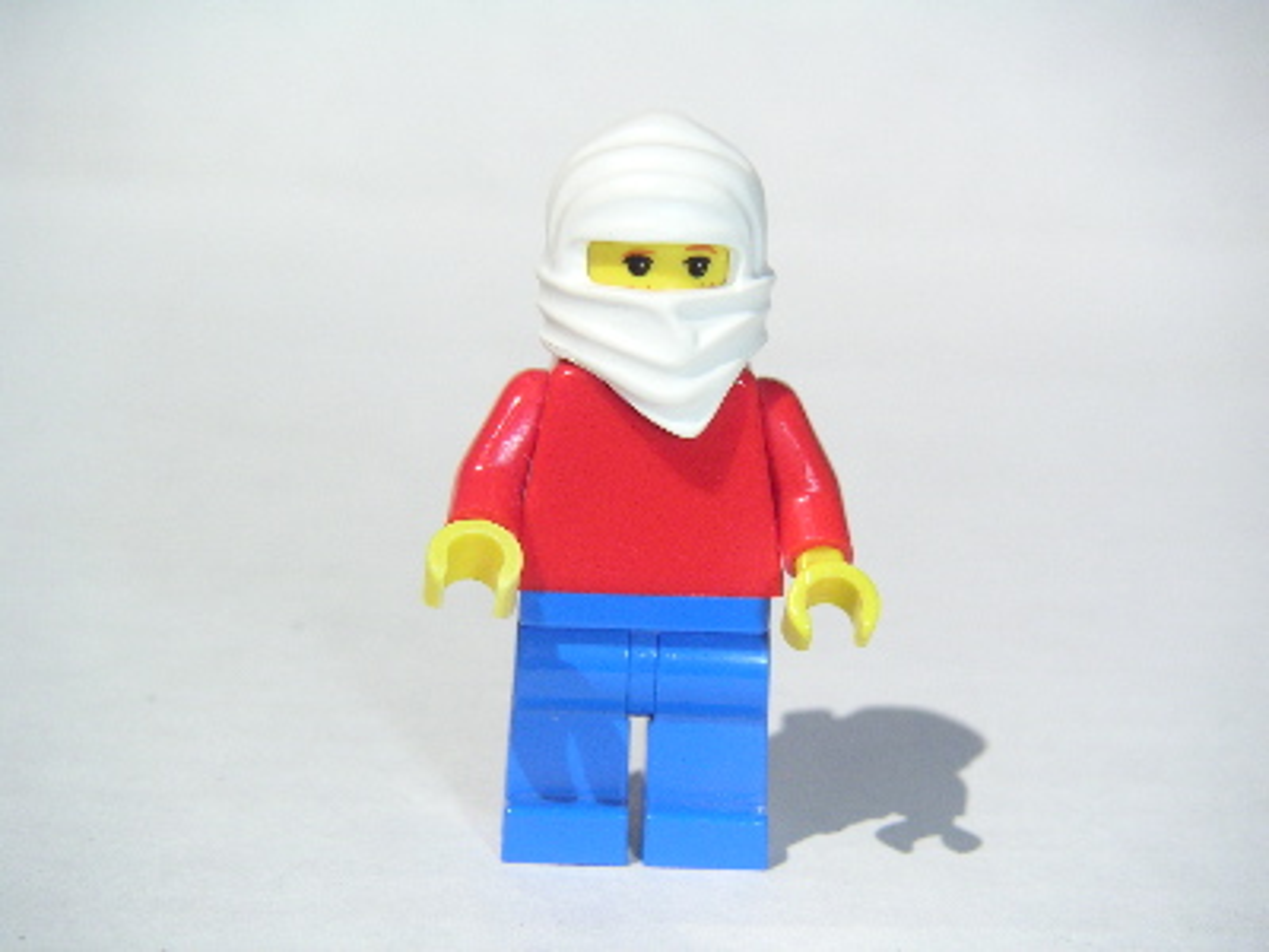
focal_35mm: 73
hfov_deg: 26.7
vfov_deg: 20.2
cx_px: 634
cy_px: 476
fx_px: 2676
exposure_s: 1/1000
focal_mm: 11.3
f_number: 8
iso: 160
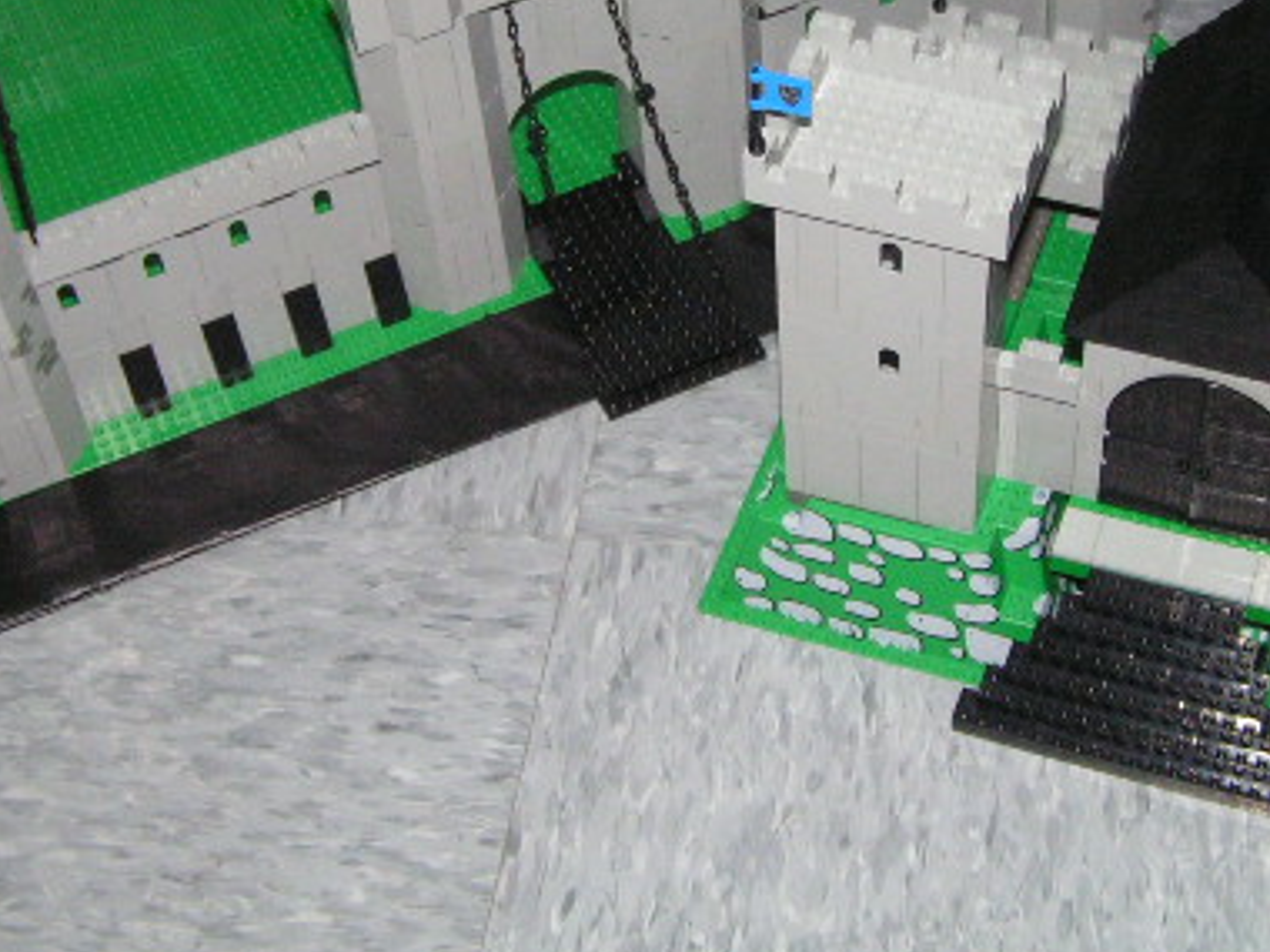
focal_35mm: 64
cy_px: 227
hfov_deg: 30.2
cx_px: 739
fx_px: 2348
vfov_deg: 22.7
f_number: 2.8
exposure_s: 1/40
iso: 200
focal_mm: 6.3
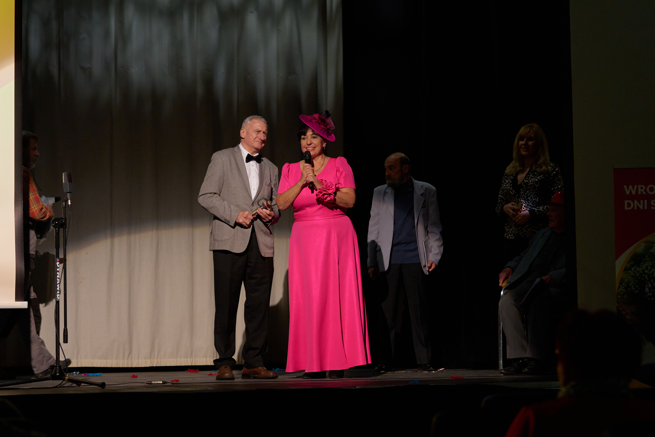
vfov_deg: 16.1
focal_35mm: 85
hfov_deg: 23.9
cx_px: 328
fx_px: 1546
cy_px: 218
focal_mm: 57
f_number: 2.8
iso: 2500
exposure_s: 1/200
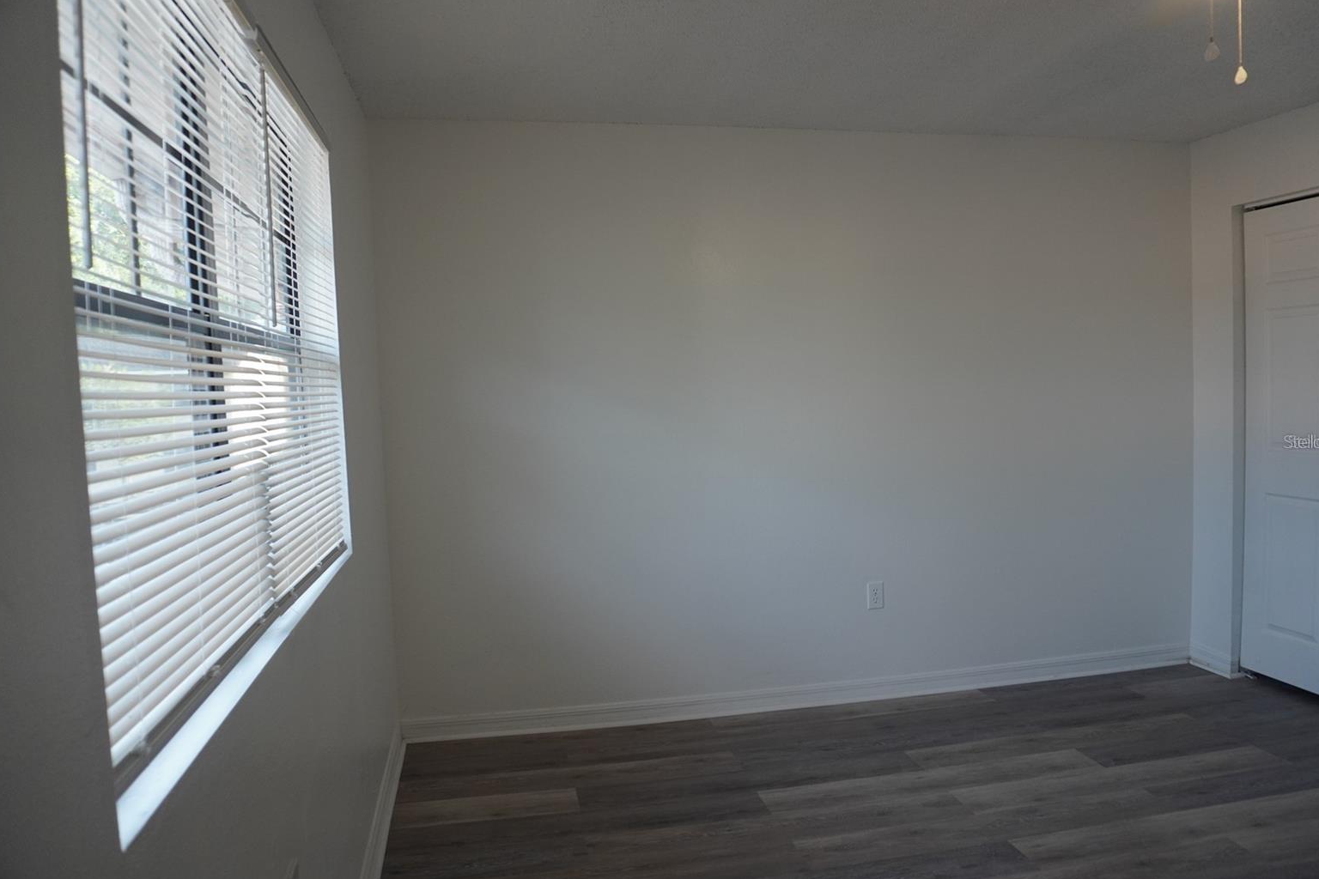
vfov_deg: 51.3
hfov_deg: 71.5
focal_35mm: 25
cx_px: 678
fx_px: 916
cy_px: 441
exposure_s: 1/160
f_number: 4
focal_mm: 16
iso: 500
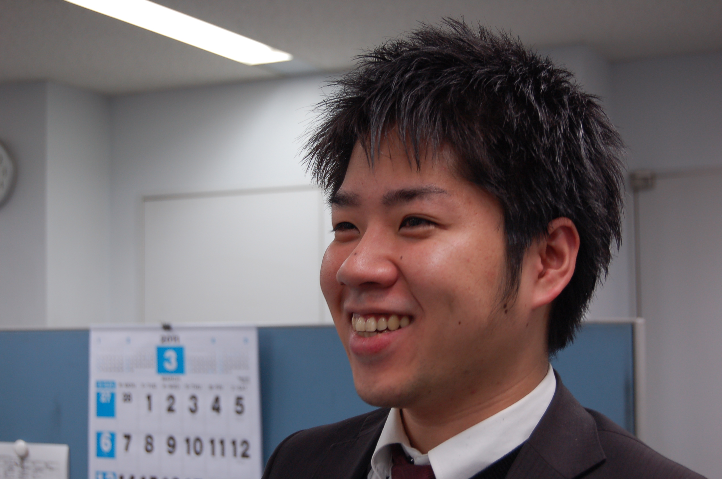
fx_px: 1261
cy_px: 240
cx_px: 361
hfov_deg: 31.9
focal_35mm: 63
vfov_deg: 21.5
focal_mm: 42
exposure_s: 1/40
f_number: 5.3
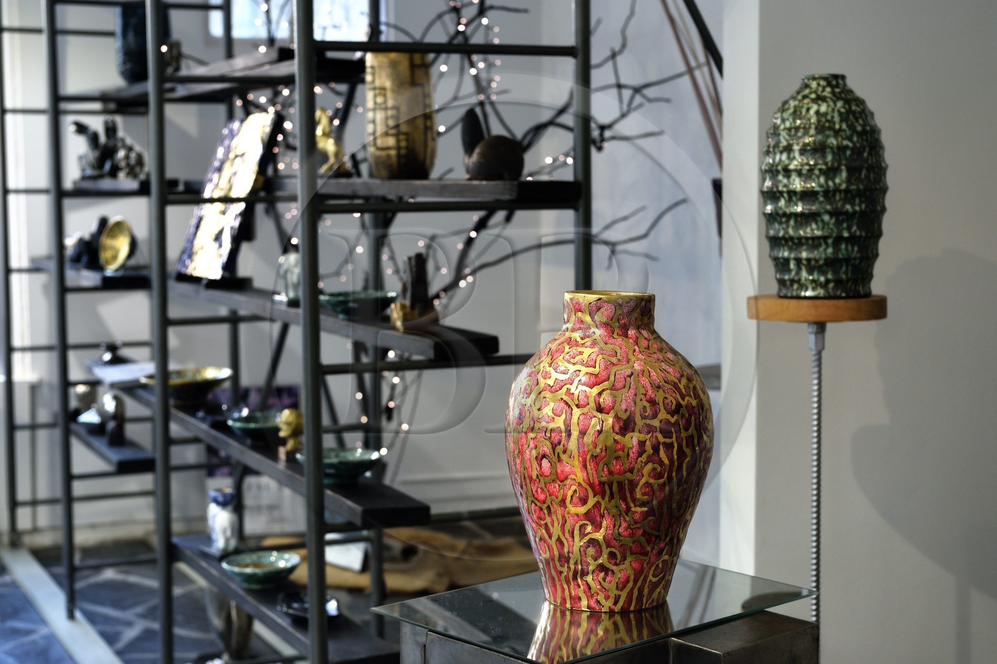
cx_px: 498
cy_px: 332
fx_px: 1550
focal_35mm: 56
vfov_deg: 24.2
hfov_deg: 35.6
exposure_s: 1/60
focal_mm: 56
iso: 800
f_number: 6.3
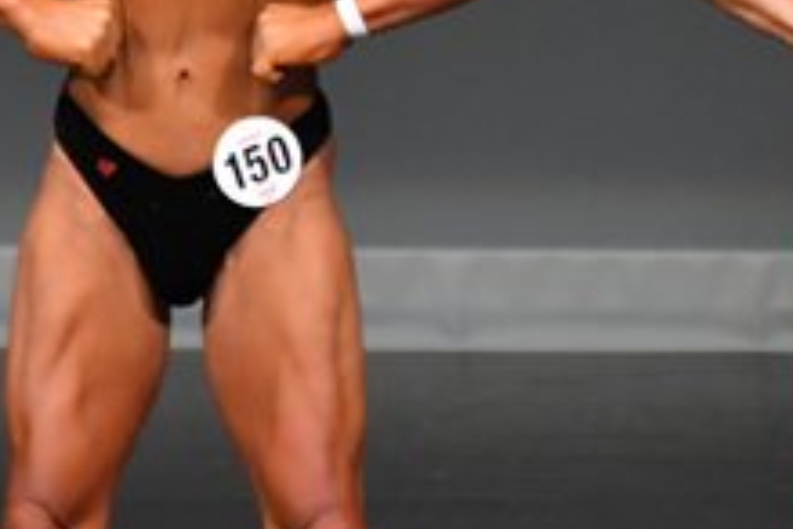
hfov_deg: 1.7
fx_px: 26916
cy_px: 297
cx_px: 1016
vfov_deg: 1.1
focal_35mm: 1222
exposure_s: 1/400
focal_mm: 230
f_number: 5.6
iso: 4000
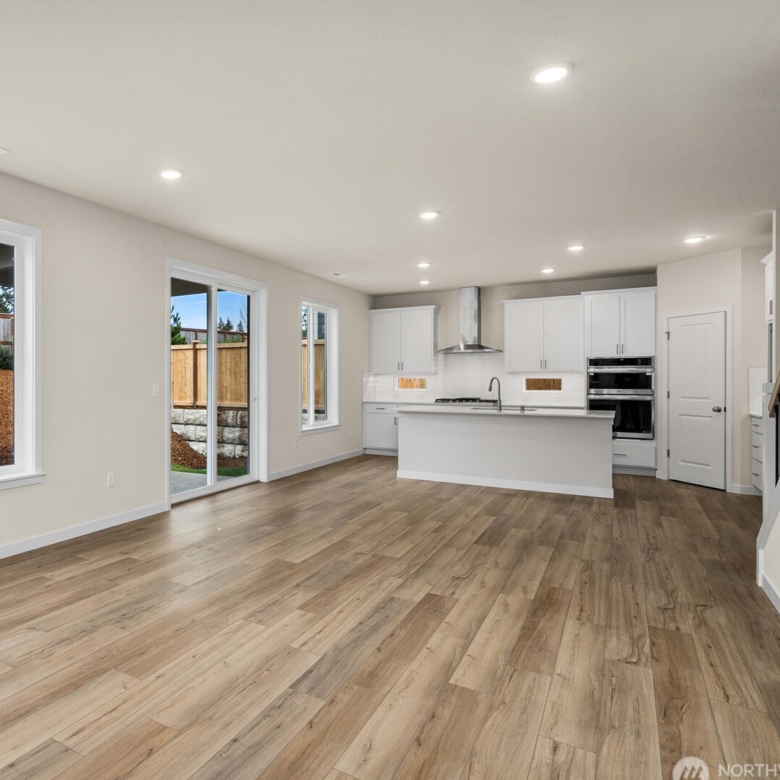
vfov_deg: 74.8
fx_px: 510
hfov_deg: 71.7
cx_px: 237
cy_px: 394
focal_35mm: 20
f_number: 7.1
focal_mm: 15
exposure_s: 1/80
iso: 80
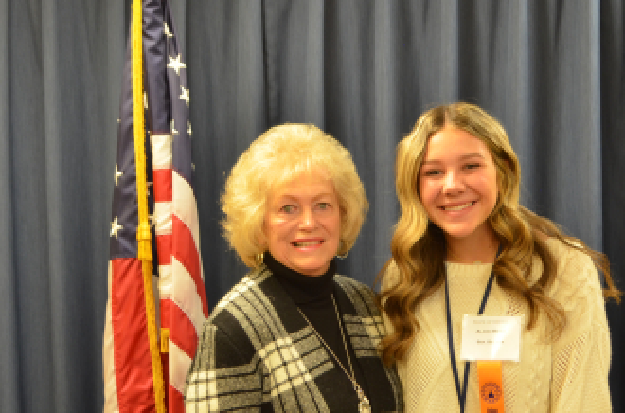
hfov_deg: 30.8
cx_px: 426
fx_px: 1125
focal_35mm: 65
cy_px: 277
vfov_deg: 20.7
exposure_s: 1/15
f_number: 4.5
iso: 560
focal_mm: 28
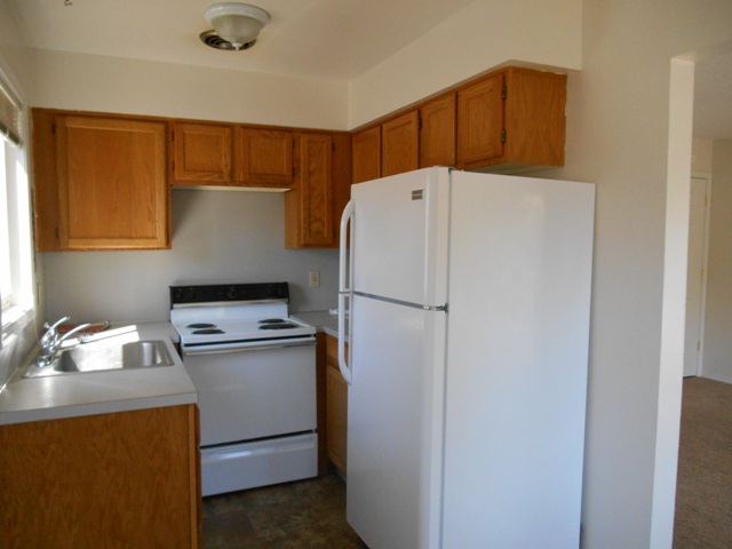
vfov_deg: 53.1
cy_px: 274
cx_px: 366
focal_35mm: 26
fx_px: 550
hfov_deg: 67.3
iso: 500
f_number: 3.4
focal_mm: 4.7
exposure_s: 1/250
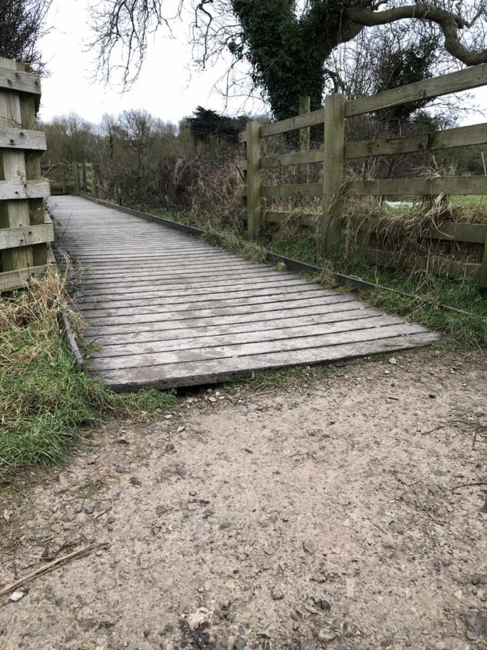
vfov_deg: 63.4
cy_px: 325
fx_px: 525
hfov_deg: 49.7
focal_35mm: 28
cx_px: 244
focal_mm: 4
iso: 25
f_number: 1.8
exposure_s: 1/30
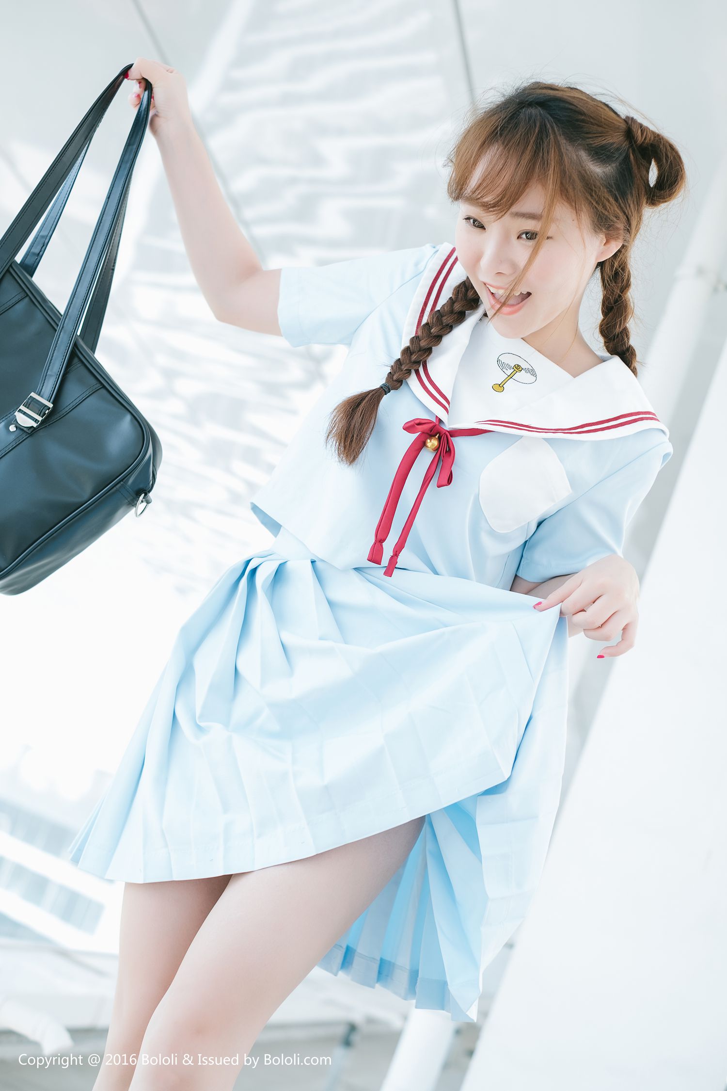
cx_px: 364
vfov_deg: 37.5
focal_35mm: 53
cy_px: 546
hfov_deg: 25.5
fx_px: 1605
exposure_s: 1/400
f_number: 2.8
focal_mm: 35
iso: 100
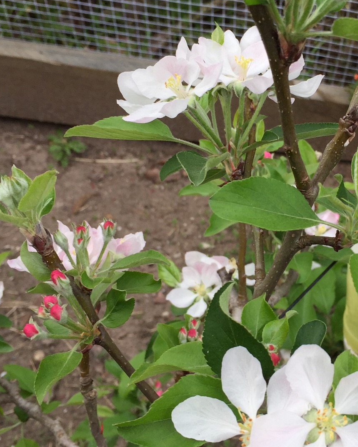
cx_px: 290
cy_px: 219
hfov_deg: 27.5
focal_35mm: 54
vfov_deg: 34.7
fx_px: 715
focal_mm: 4.15
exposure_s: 1/257
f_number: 2.2
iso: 32
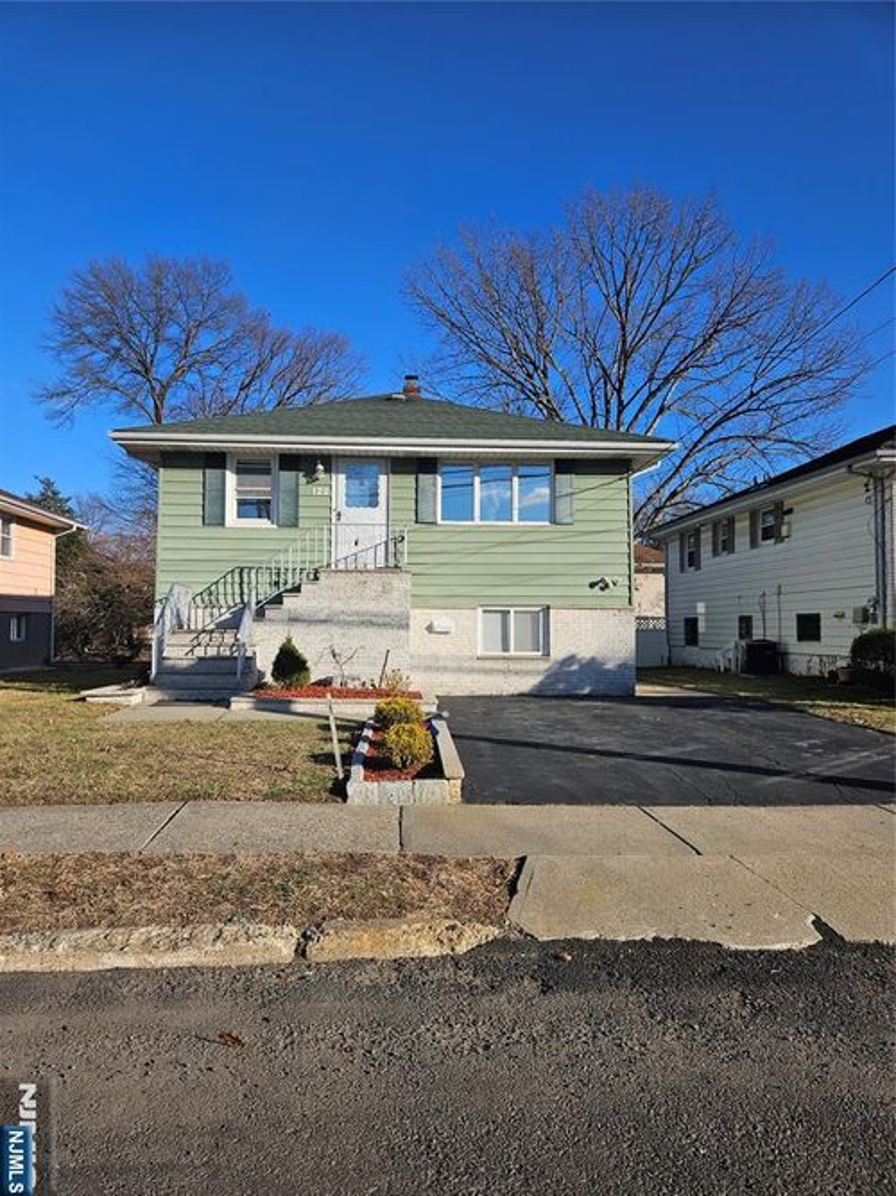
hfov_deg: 58.9
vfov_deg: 73.9
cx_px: 448
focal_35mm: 23
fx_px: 794
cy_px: 598
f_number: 1.8
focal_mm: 5.4
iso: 25
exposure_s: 1/2016
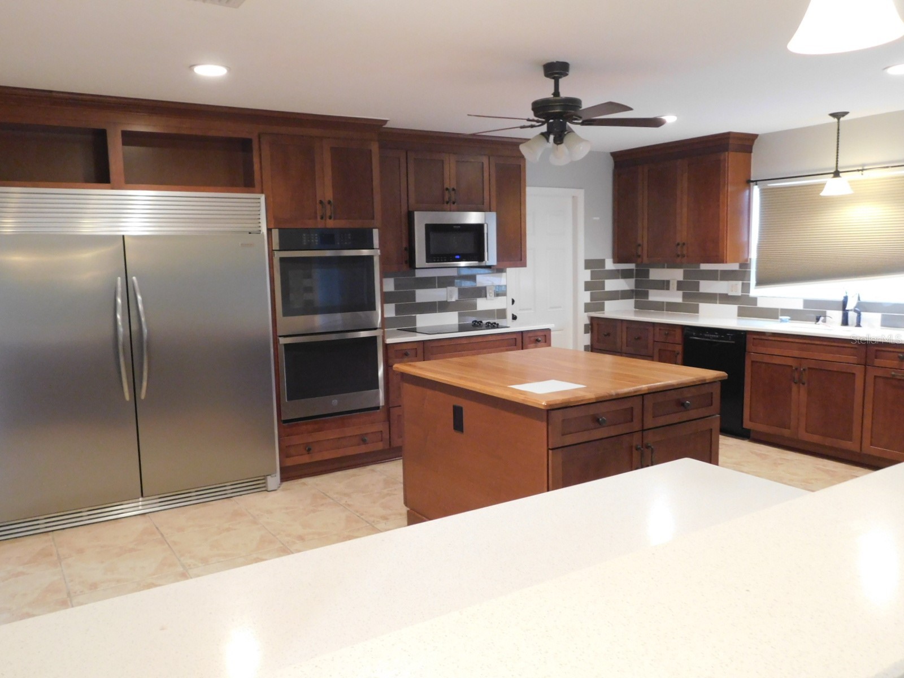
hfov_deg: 63.4
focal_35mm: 28
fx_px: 731
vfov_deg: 49.7
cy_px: 339
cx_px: 452
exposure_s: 1/20
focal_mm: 4.9
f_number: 3.2
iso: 400
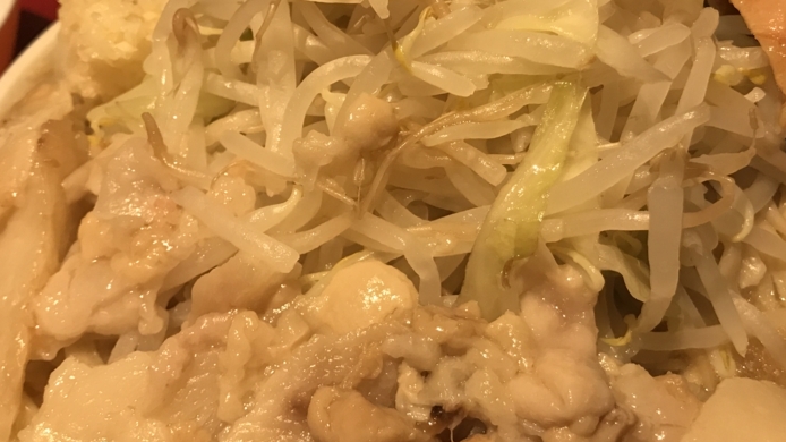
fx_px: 938
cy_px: 195
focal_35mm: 45
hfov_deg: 45.4
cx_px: 446
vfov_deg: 26.5
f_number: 1.8
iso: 40
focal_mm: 3.99
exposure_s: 1/30
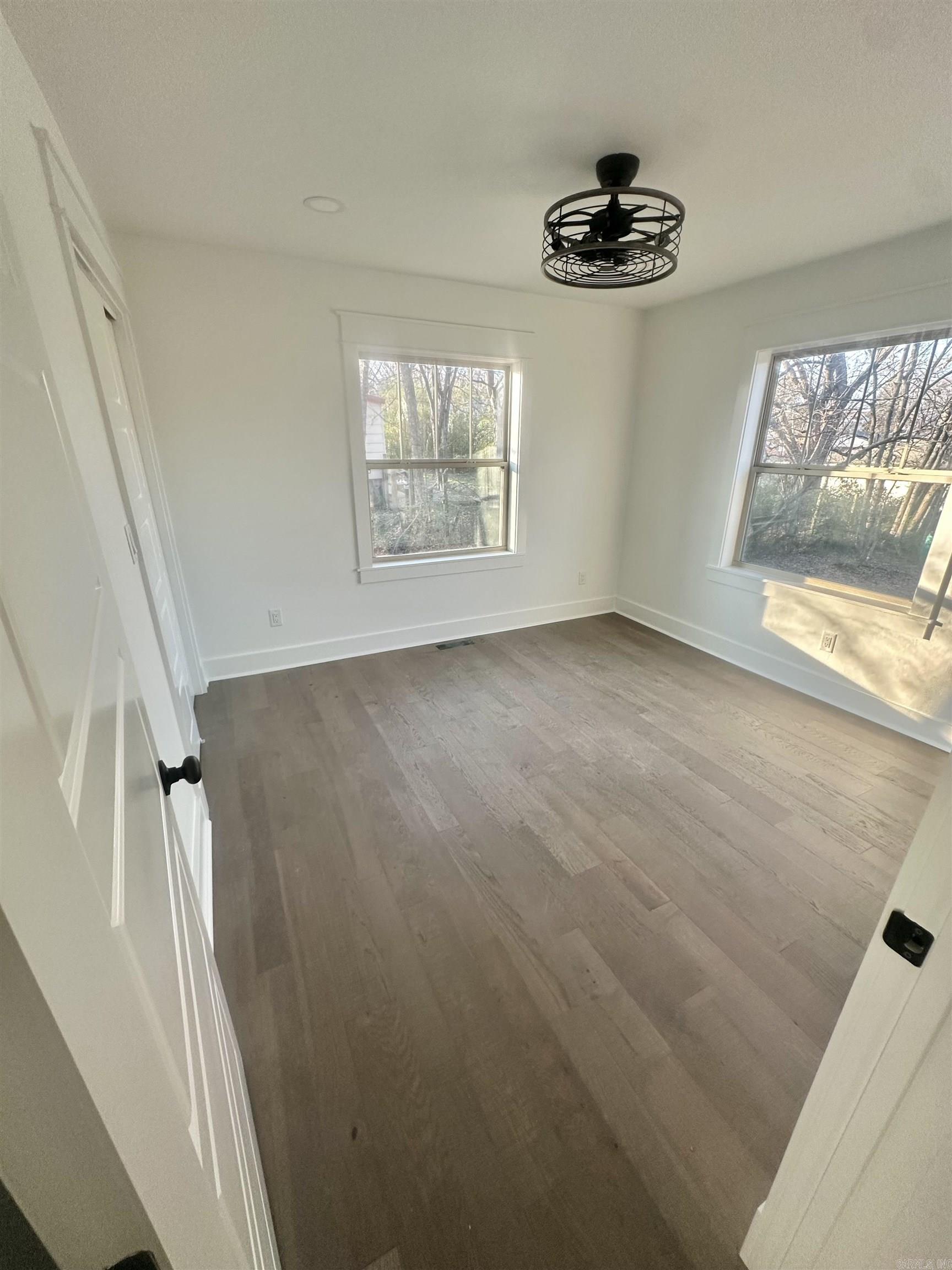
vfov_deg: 102.1
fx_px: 513
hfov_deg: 85.7
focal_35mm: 14
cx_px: 476
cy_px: 635
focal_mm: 2.22
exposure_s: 1/99
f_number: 2.2
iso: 160
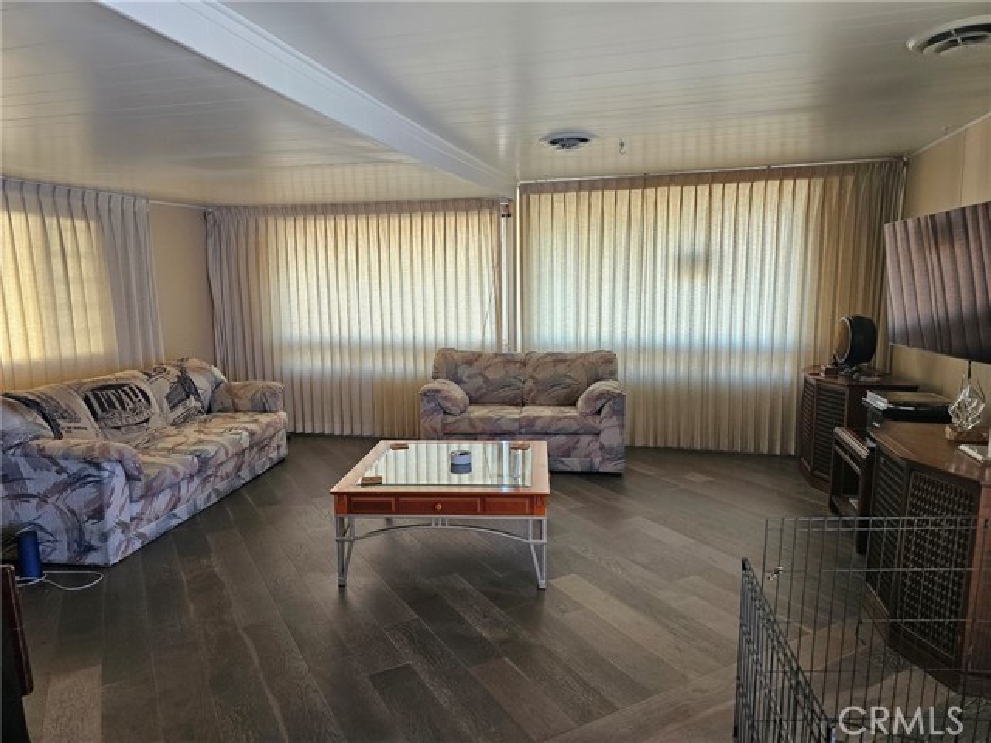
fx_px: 658
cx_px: 496
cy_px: 372
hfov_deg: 73.9
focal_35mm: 23
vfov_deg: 58.9
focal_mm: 6.3
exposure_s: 1/120
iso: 160
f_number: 1.7
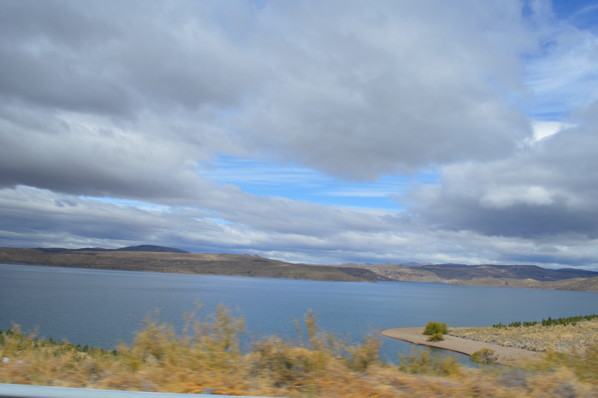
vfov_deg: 43.5
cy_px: 199
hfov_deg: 62.0
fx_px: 498
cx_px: 299
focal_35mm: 30
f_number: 9
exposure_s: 1/320
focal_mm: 20
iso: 100
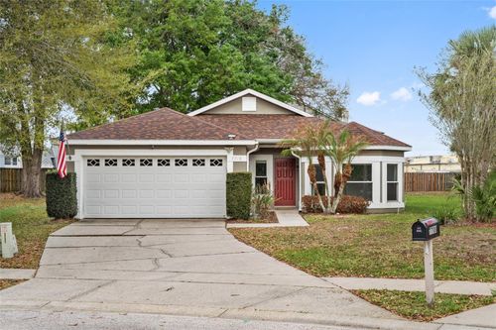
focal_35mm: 50
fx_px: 689
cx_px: 248
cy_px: 165
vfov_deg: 27.0
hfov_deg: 39.6
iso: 100
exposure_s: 1/100
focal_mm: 50
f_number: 7.1
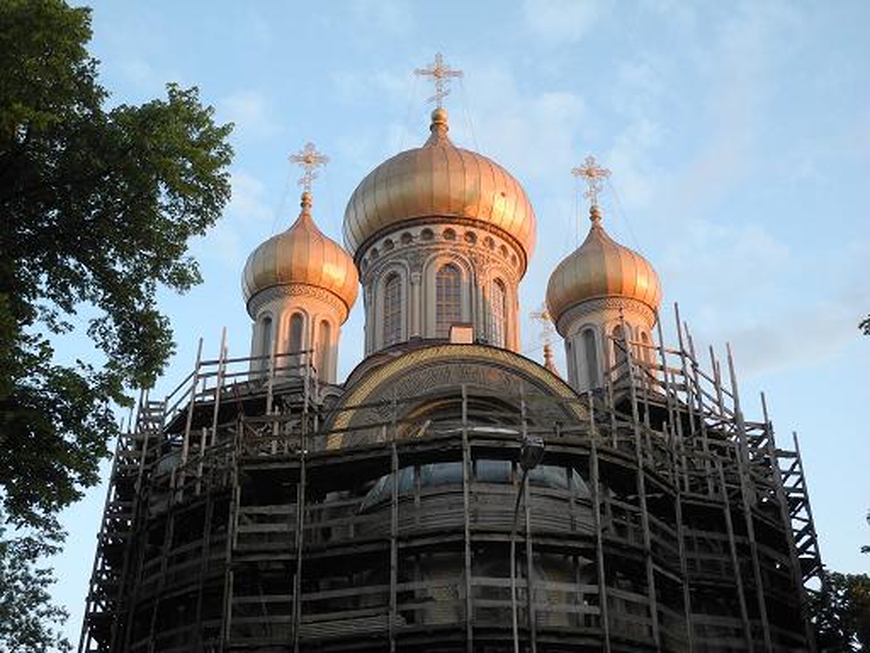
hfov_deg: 42.1
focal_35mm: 45
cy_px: 326
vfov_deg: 32.2
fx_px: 1131
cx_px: 435
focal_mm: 9.7
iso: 100
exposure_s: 1/50
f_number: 3.2
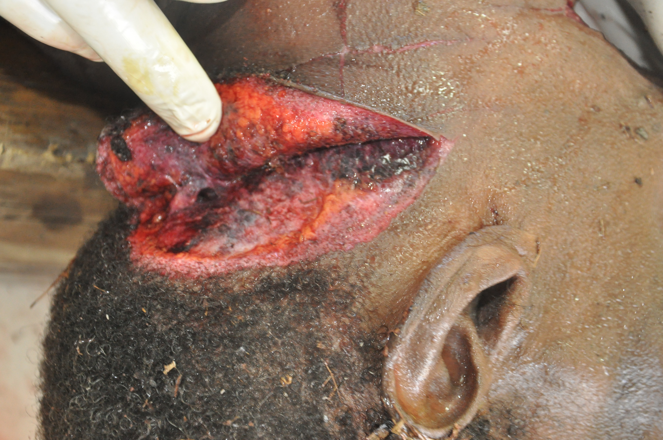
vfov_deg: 18.1
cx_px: 332
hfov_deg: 27.0
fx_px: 1380
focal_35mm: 75
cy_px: 220
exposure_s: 1/60
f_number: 5
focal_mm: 50
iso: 1600
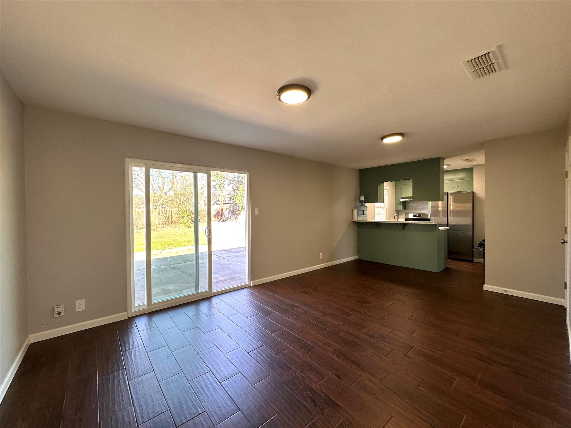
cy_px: 214
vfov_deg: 85.7
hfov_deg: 102.1
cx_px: 286
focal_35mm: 14
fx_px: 231
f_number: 2.2
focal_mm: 2.22
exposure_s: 1/99
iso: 64
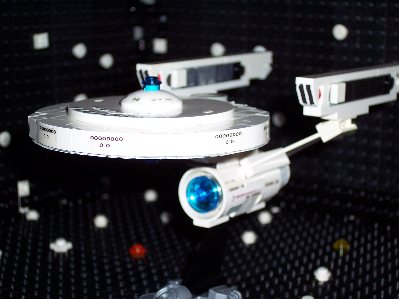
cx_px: 200
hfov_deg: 21.5
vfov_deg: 16.2
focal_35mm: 91
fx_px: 1049
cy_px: 150
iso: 100
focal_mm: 18.7
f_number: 4.1
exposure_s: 1/90
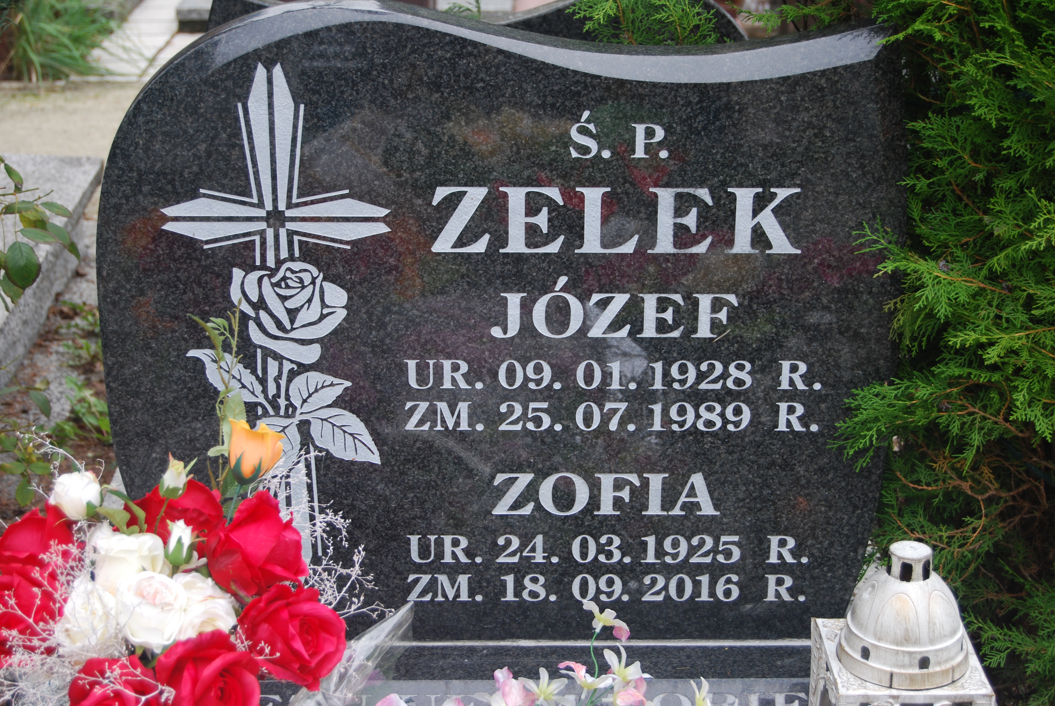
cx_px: 528
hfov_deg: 29.8
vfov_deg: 20.2
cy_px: 353
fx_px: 1980
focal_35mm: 68
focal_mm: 45
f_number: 5.3
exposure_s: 1/80
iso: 200
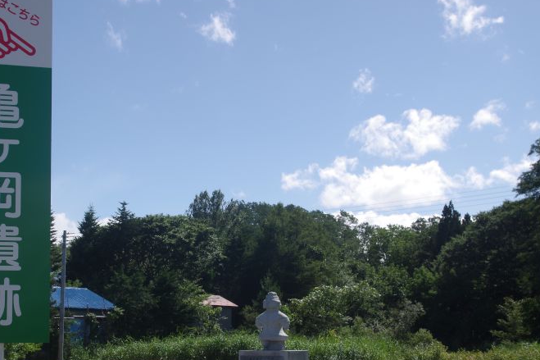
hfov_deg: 33.8
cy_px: 246
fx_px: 885
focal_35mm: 59
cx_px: 218
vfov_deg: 22.9
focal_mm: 25.63
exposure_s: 1/180
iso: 100
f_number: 8
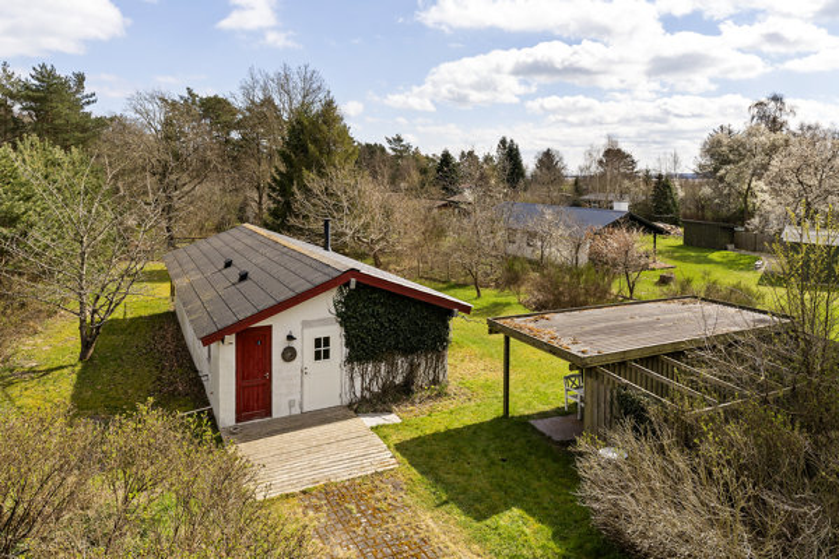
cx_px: 420
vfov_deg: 51.7
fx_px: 577
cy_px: 280
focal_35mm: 25
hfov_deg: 72.1
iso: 200
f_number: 8
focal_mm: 16.5
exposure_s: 1/400
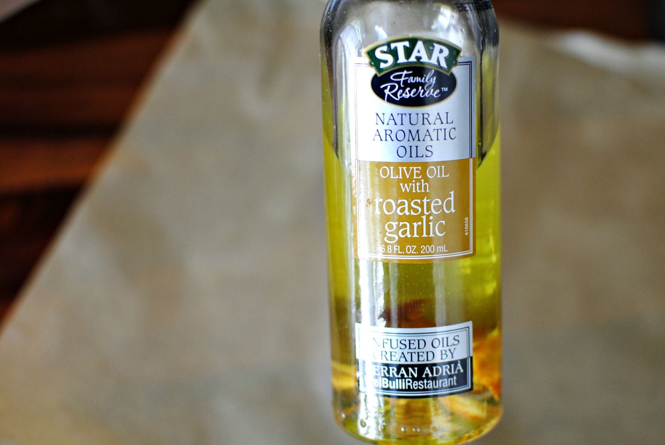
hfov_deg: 31.0
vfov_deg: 21.1
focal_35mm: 65
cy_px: 211
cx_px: 408
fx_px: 1195
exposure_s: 1/100
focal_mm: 35
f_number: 2.2
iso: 320
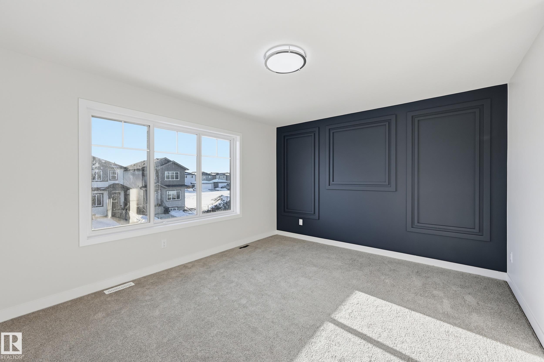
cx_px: 272
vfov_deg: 81.2
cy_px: 181
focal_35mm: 14
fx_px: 211
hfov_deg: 104.3
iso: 250
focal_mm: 14
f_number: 8
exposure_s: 1/1250
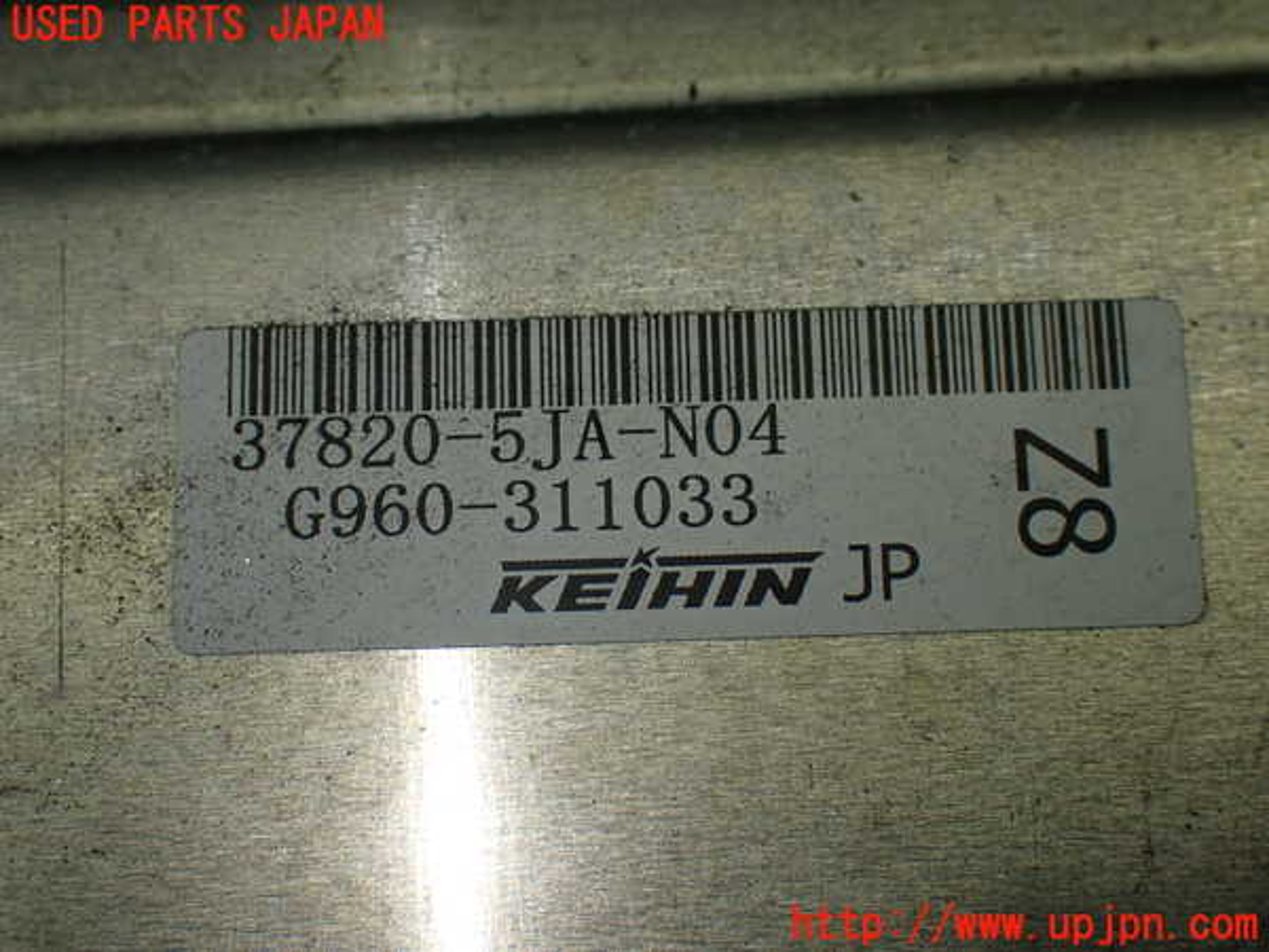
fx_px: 2273
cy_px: 476
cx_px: 634
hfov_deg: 31.2
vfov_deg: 23.7
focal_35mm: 62
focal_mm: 11.09
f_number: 3.6
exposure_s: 1/250
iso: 125
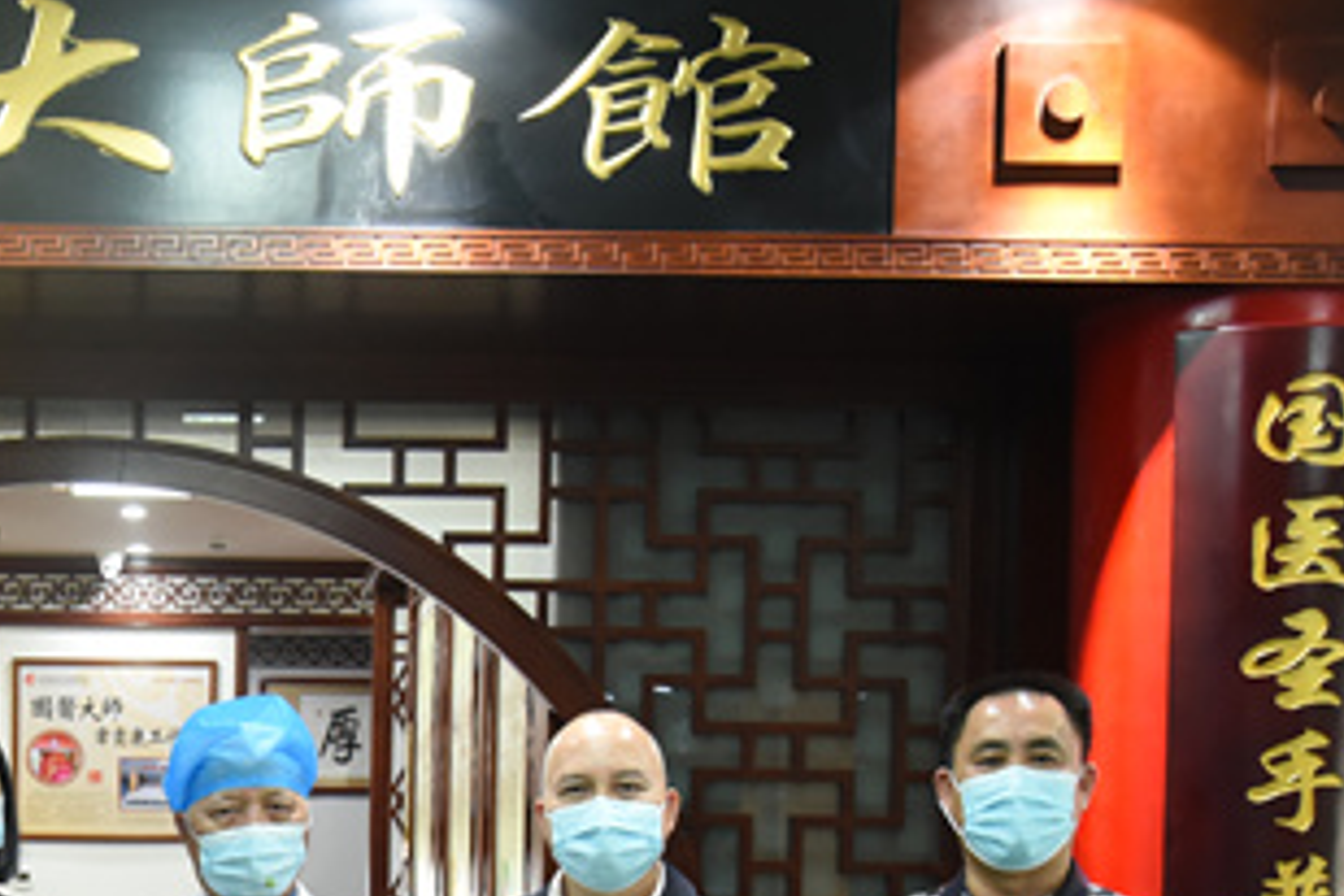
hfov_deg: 26.1
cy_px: 1040
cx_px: 139
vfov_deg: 17.4
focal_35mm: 75
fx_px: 2800
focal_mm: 29
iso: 2500
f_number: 4.5
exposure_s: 1/80
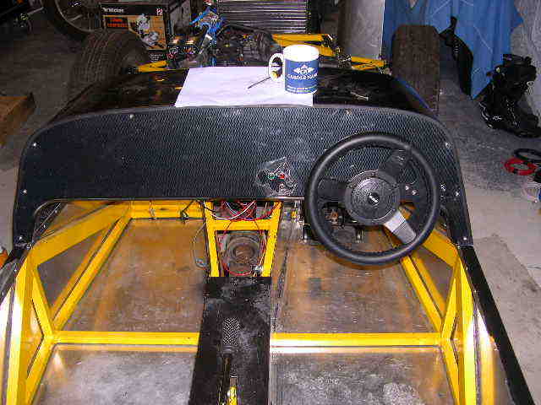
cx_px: 270
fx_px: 594
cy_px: 202
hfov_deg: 49.0
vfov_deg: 37.7
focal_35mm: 38
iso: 100
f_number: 2.8
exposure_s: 1/60
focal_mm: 8
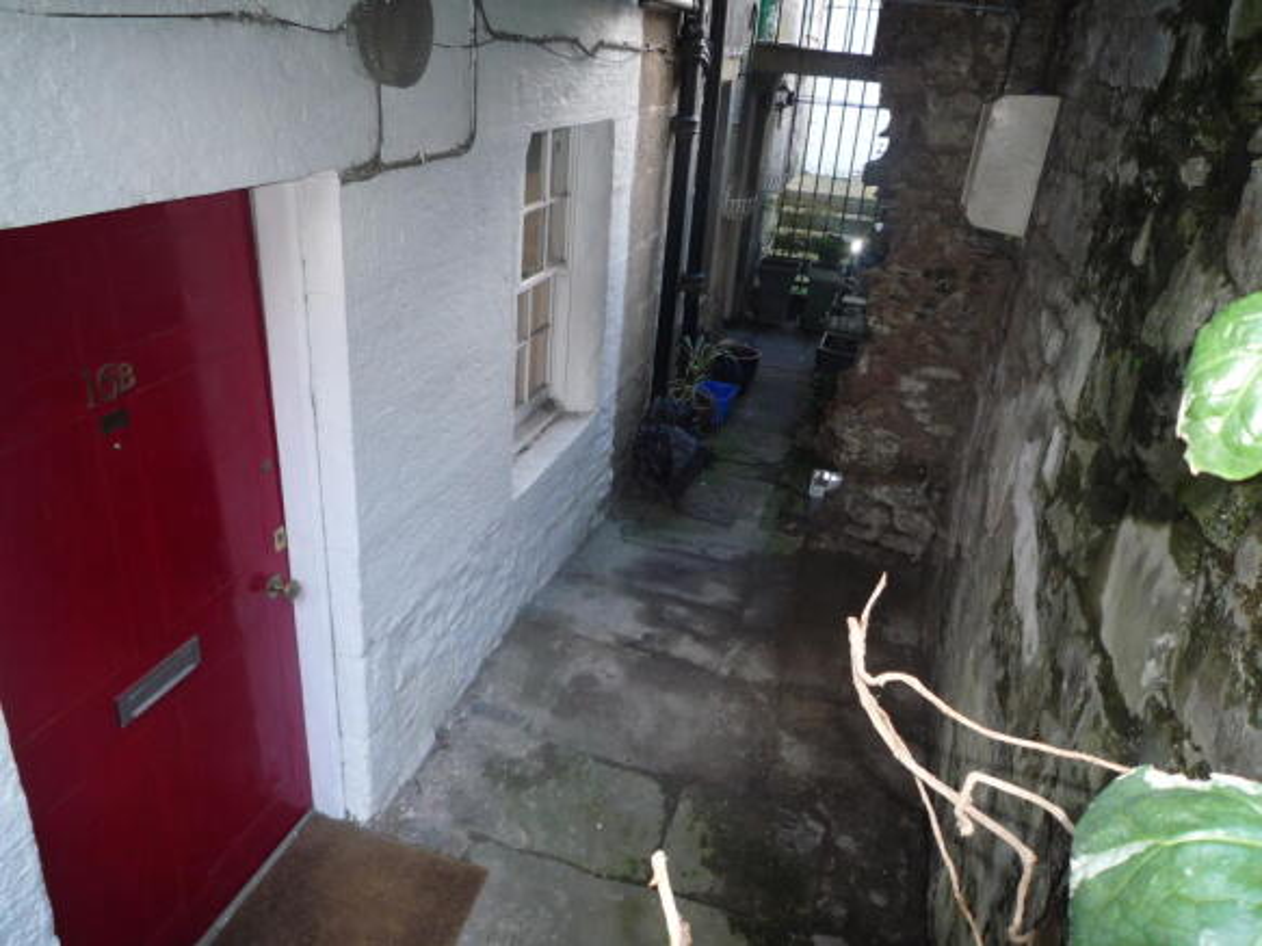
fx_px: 911
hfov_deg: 69.4
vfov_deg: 54.9
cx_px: 631
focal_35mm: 25
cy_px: 473
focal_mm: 4.4
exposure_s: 1/30
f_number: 2.8
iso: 125
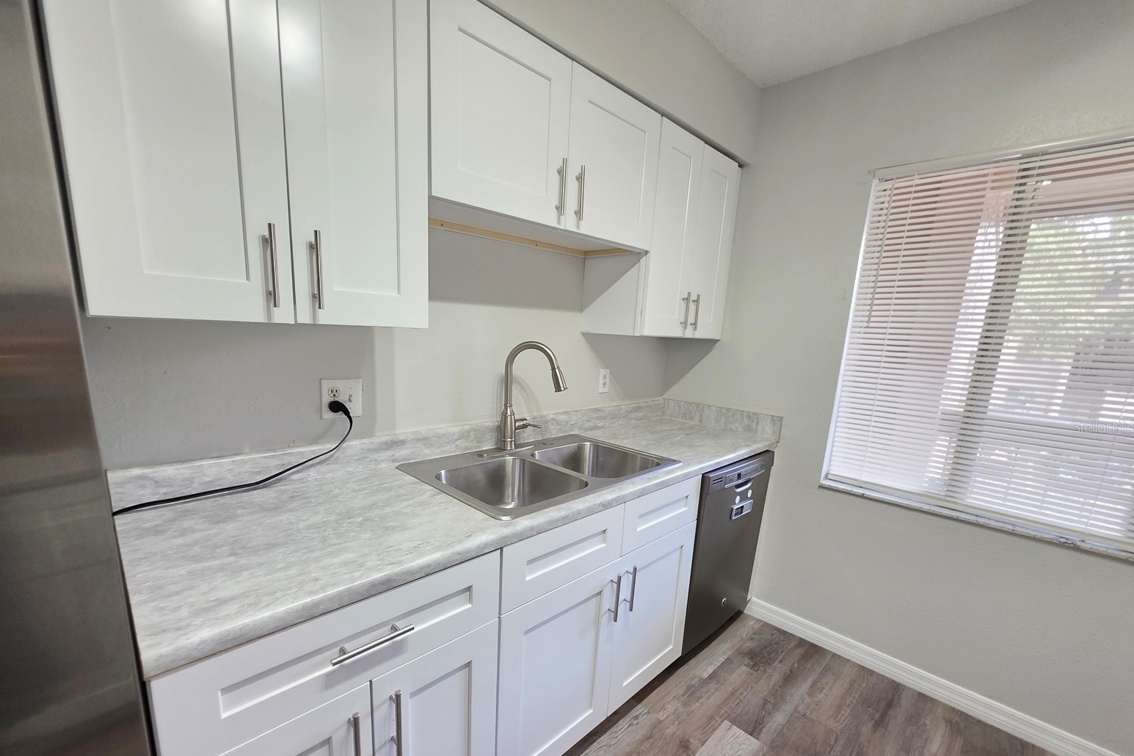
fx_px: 441
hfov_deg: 104.2
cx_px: 554
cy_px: 426
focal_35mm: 14
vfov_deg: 80.8
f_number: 1.9
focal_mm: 2.2
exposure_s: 1/60
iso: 320
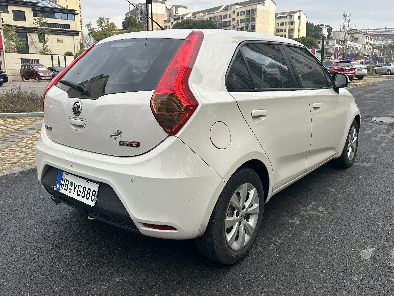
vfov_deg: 49.7
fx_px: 319
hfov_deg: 63.4
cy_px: 144
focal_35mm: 28
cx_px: 205
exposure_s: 1/1131
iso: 80
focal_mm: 6.86
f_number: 1.78
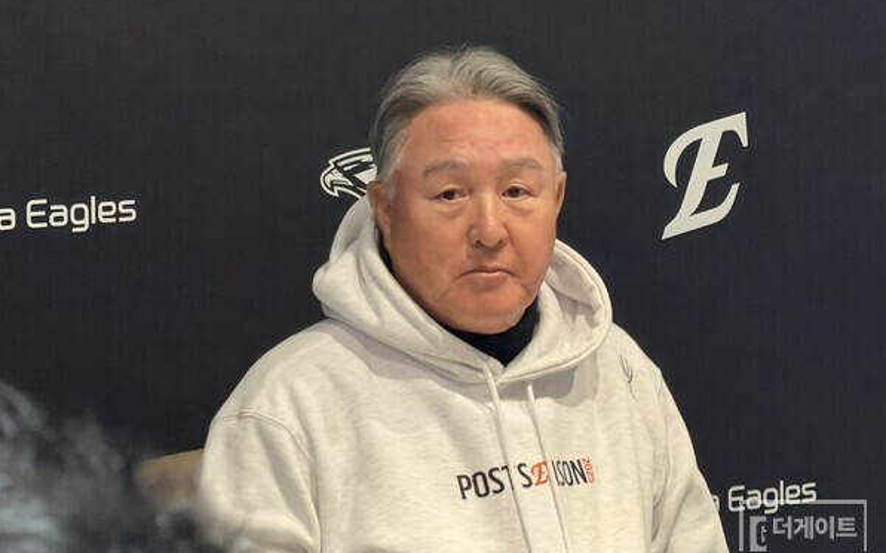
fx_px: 5143
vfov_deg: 6.2
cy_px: 240
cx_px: 444
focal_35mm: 213
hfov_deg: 9.8
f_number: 2.8
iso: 640
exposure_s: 1/40
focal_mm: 16.89
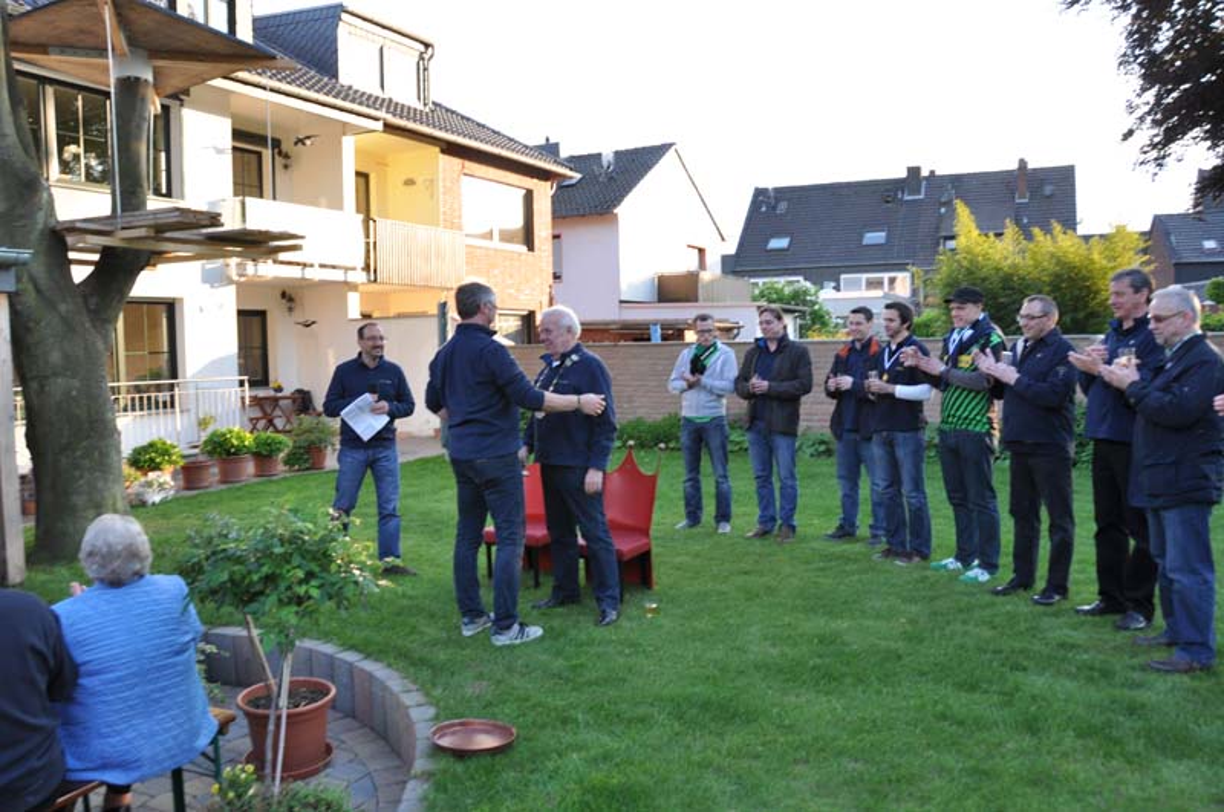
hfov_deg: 67.5
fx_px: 917
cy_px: 406
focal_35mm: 27
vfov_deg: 47.8
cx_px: 612
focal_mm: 18
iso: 250
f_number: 5.6
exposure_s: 1/125
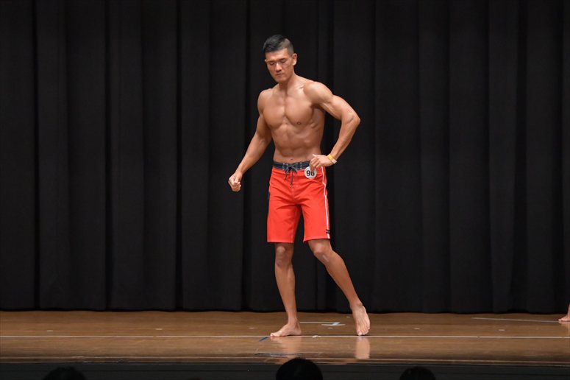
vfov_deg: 6.8
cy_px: 190
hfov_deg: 10.2
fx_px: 3197
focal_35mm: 202
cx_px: 285
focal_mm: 135
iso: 6400
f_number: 5.6
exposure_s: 1/400
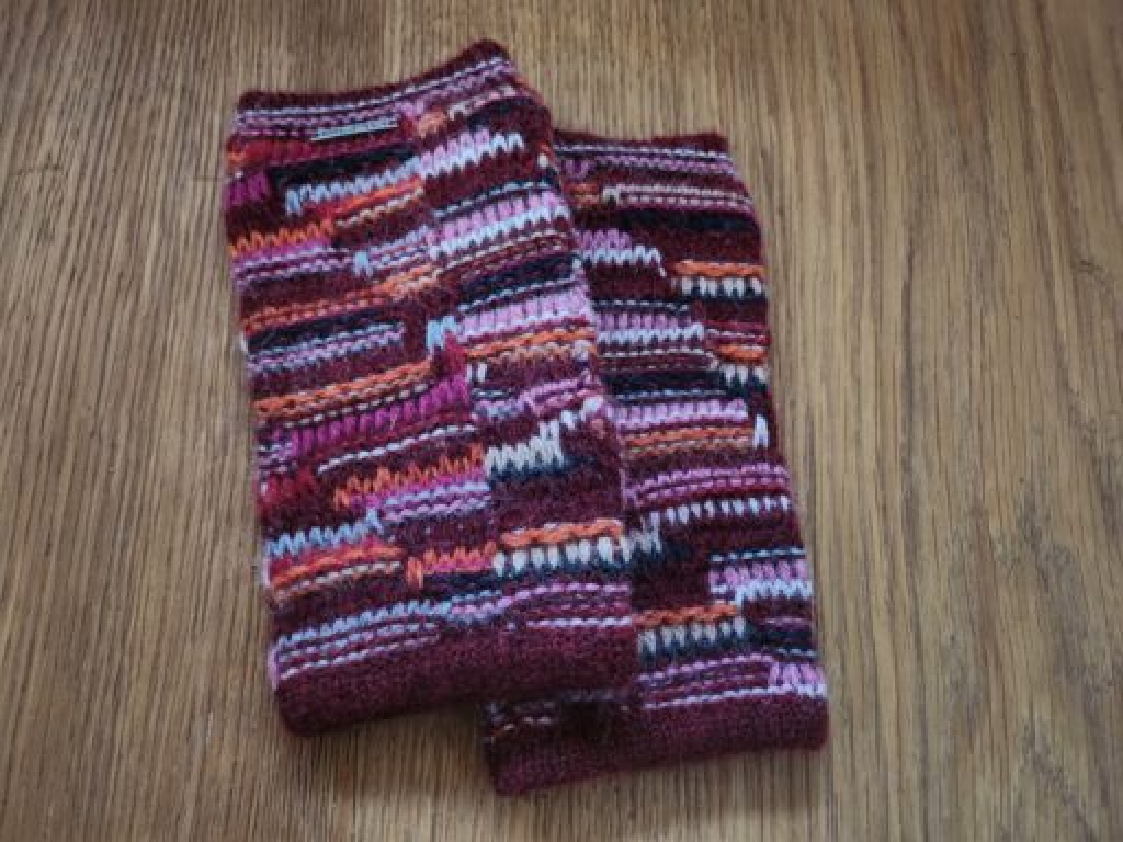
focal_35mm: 24
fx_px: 779
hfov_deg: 71.6
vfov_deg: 56.8
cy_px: 421
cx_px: 562
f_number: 1.8
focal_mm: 5
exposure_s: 1/25
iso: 1000
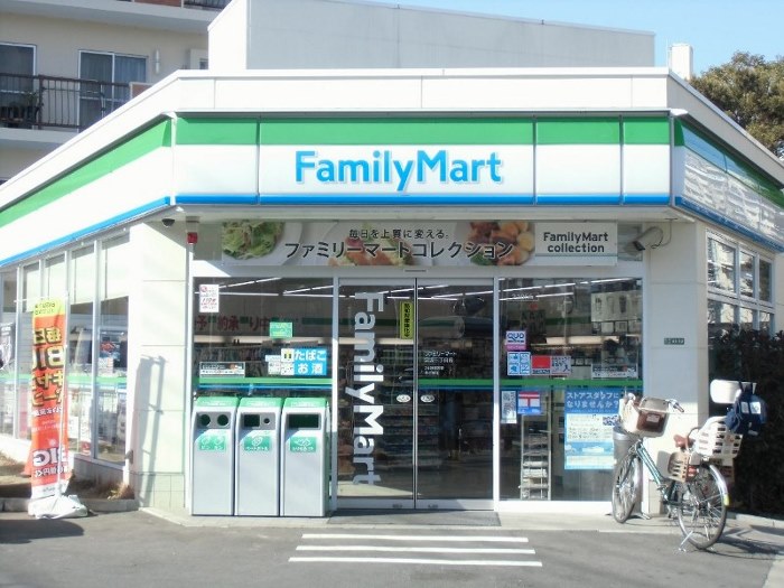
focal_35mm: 57
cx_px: 392
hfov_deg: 33.8
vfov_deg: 25.7
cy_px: 294
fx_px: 1291
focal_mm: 10.11
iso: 64
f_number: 4.5
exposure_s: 1/160
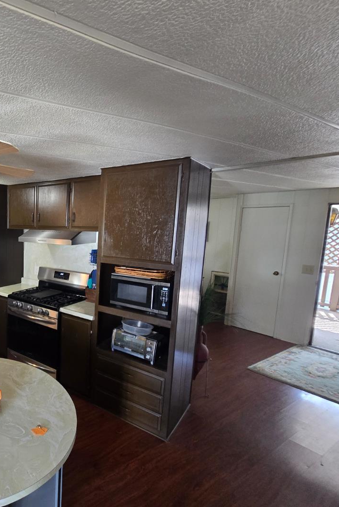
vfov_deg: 86.9
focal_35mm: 19
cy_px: 258
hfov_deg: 52.7
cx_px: 8
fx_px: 268
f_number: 2.2
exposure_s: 1/60
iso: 400
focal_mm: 2.2
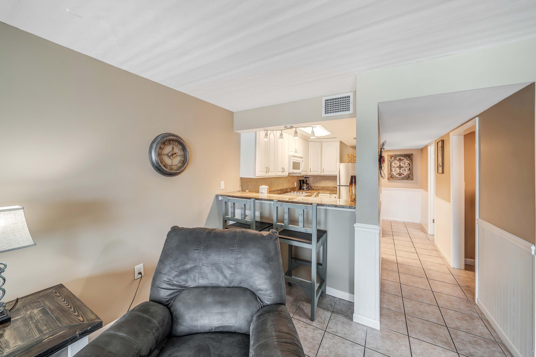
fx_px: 179
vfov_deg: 90.0
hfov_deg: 112.6
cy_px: 178
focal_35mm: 12
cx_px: 268
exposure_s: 1/13
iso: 100
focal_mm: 12
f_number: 5.6
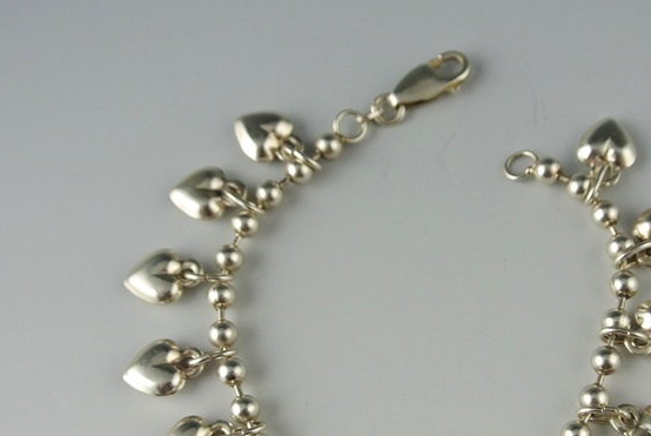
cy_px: 353
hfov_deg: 30.8
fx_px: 1177
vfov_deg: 20.7
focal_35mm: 65
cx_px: 412
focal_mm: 13.6
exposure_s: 1/125
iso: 280
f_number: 4
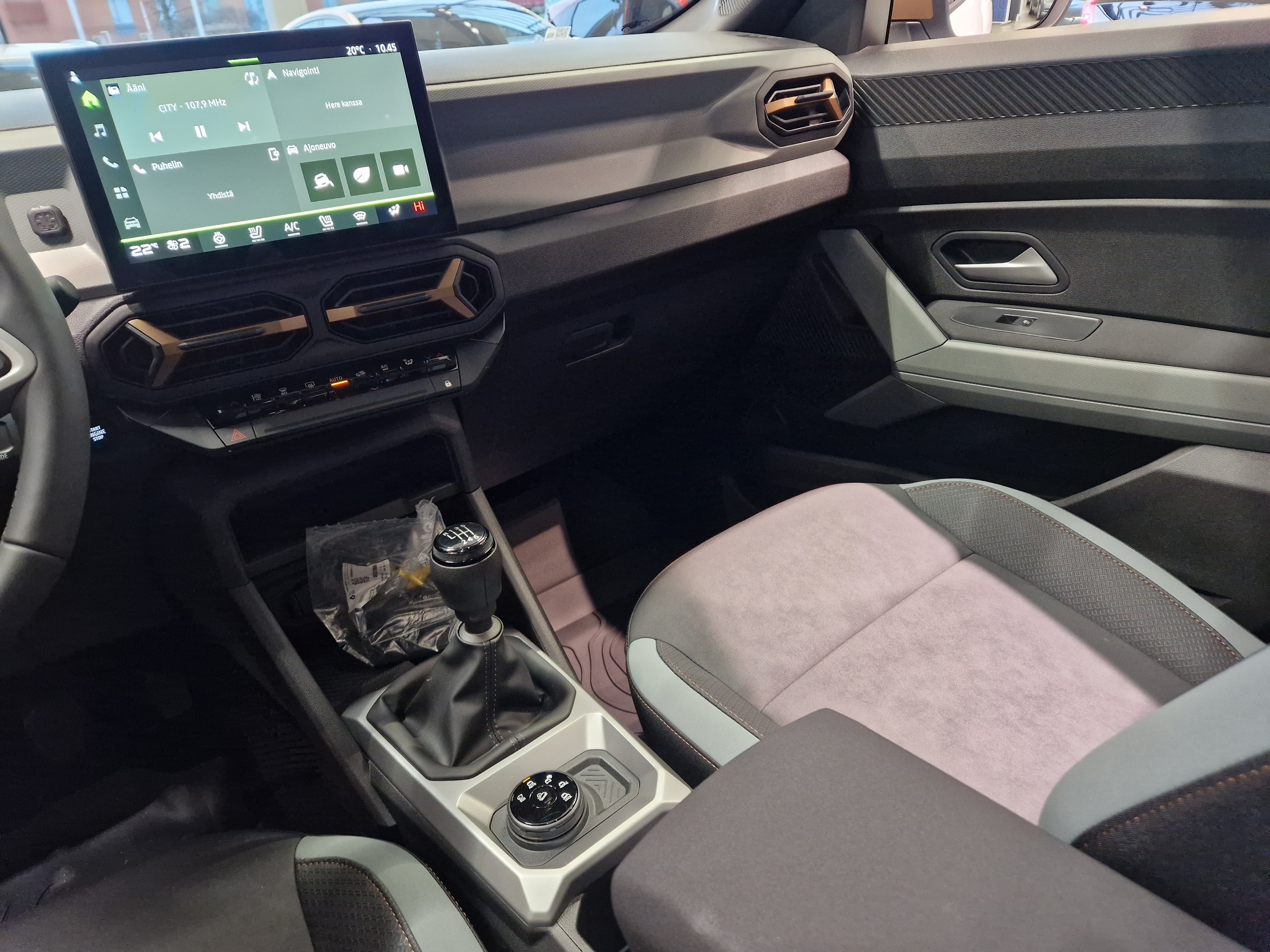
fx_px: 844
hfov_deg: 73.9
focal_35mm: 23
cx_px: 635
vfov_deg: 58.9
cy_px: 476
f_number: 1.8
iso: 500
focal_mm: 5.4
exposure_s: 1/100
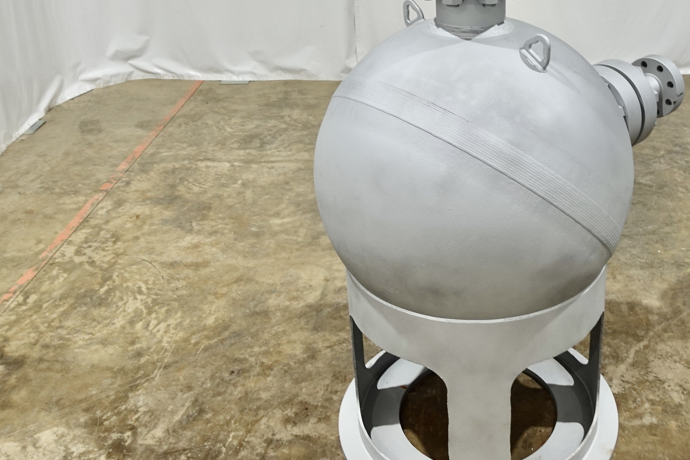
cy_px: 125
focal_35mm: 41
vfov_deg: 32.1
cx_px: 478
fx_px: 786
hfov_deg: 46.4
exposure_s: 1/30
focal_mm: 9.4
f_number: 2.5
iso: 125
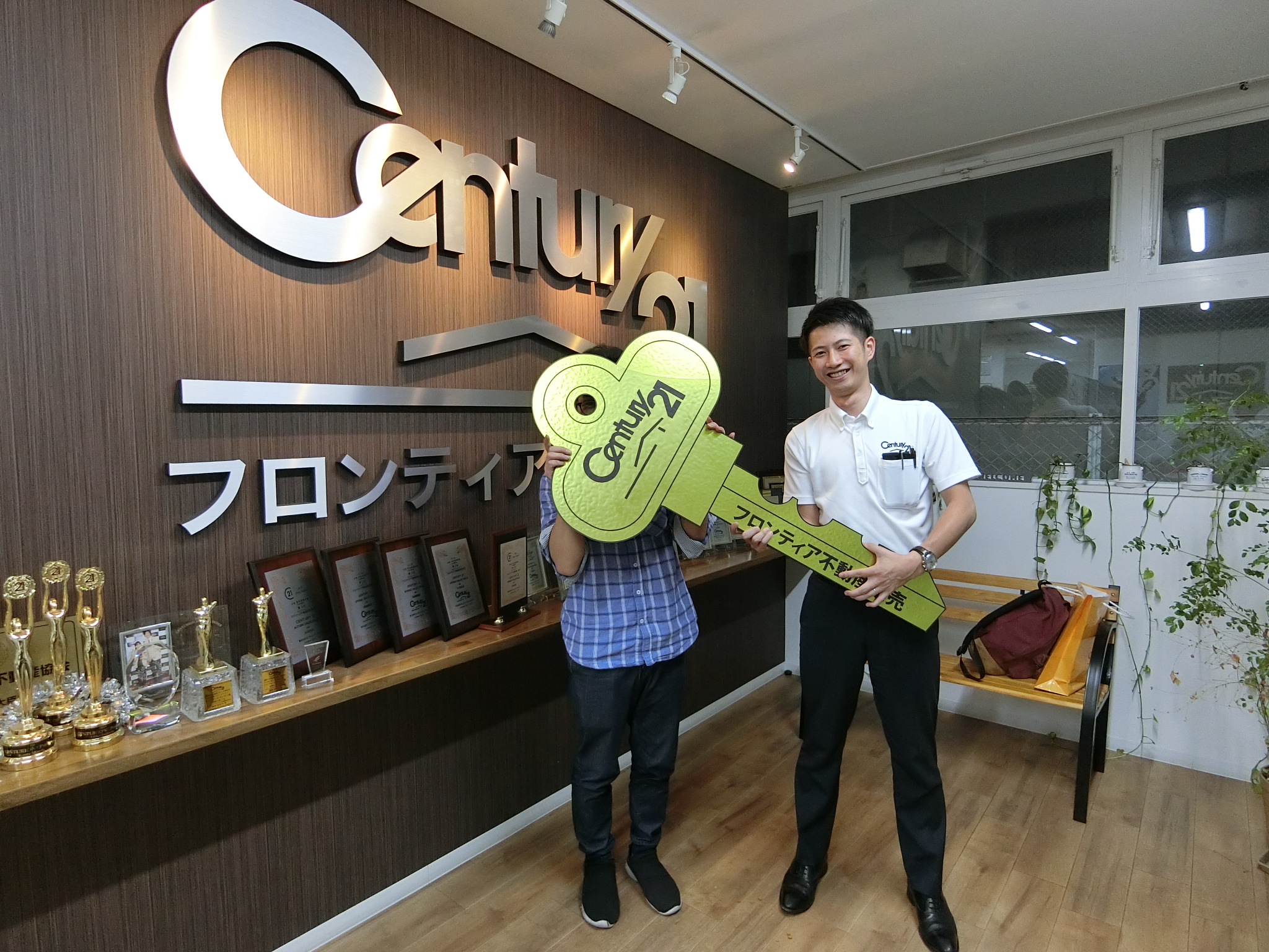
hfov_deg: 84.7
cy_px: 476
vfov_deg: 68.7
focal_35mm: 19
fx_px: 697
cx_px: 634
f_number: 2.7
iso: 400
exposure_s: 1/80
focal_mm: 4.06
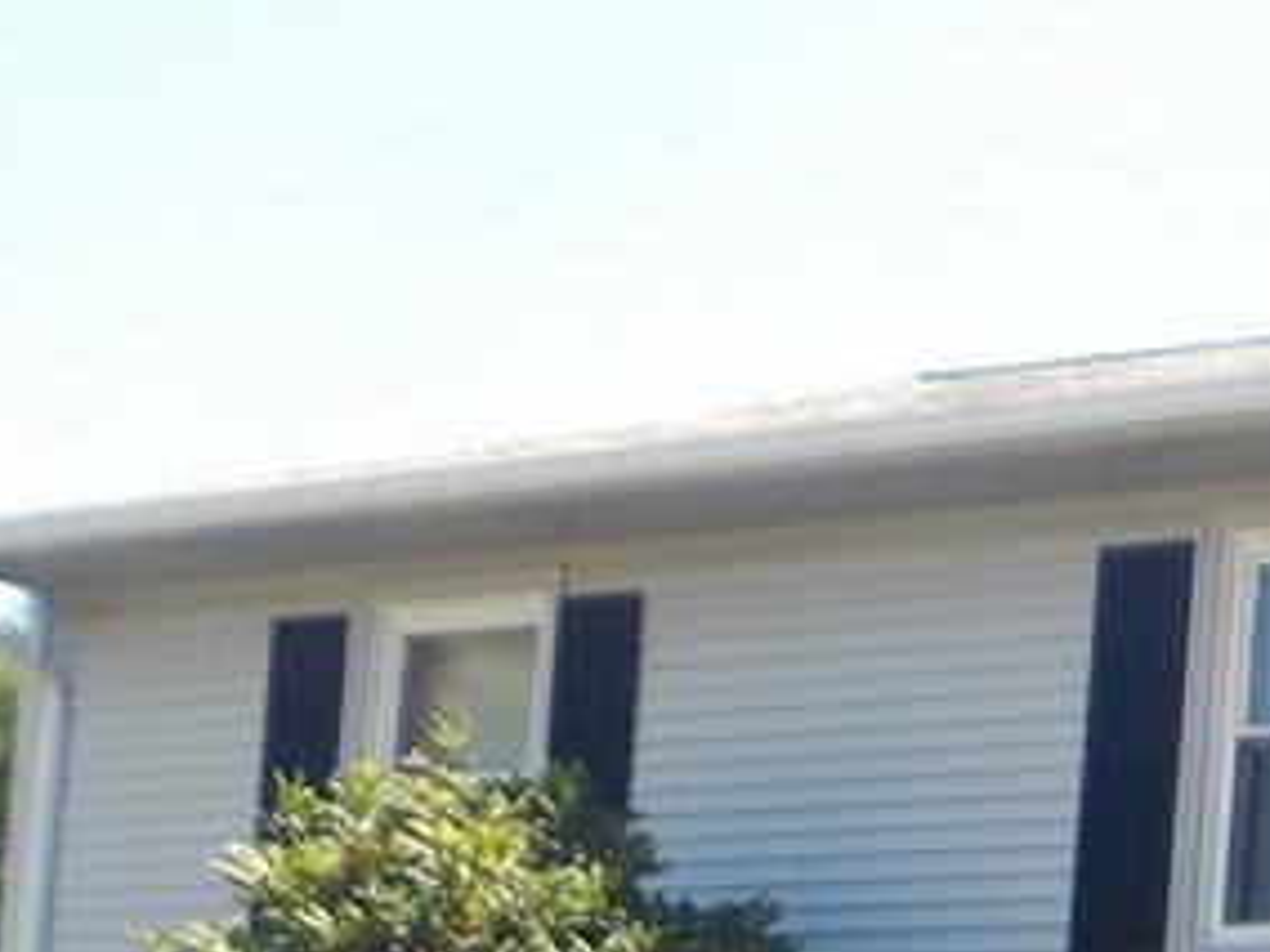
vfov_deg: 12.9
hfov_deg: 15.8
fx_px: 3962
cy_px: 1457
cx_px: 2200
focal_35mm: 108
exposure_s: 1/500
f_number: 3.3
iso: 125
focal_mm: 4.1
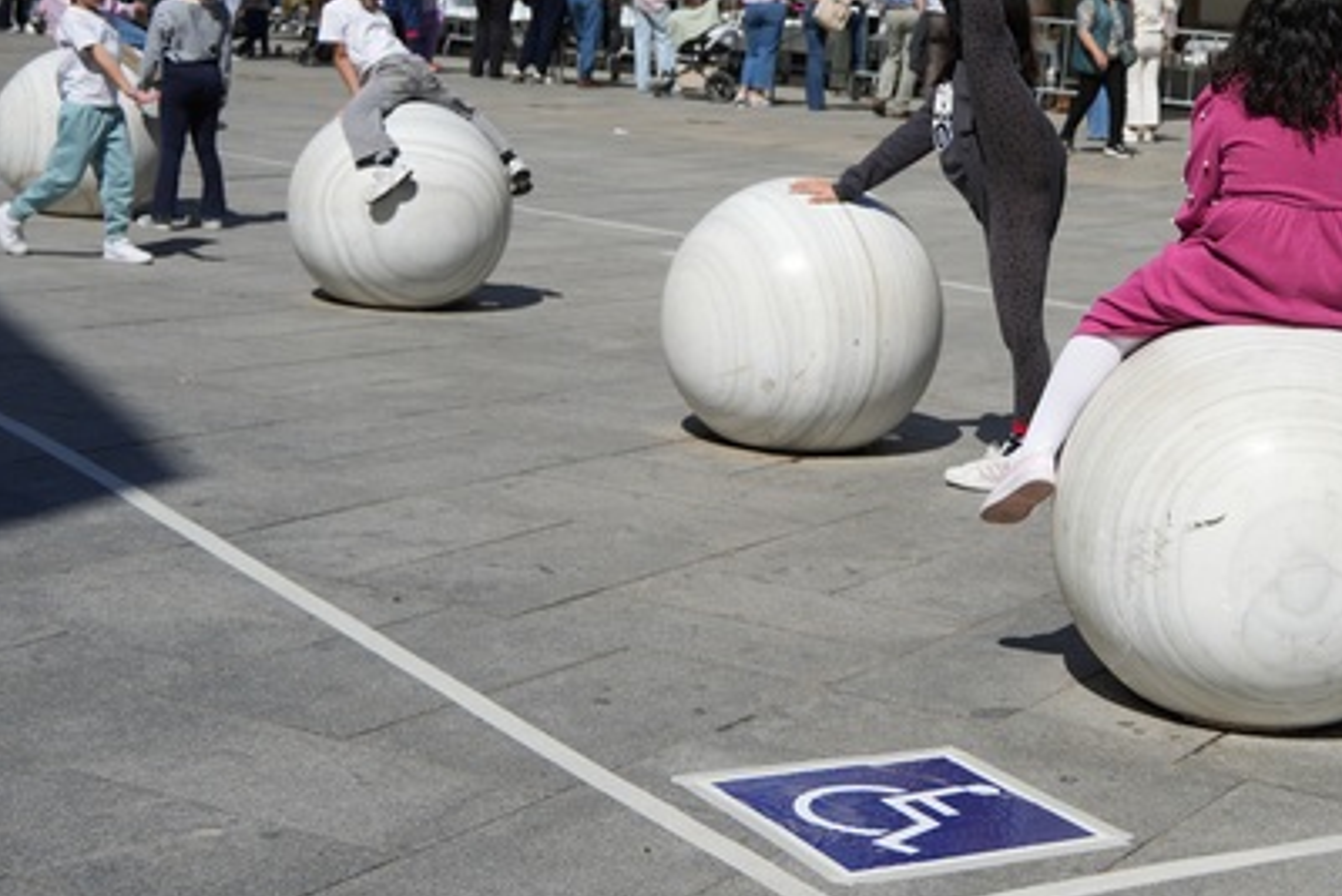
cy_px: 213
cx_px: 1060
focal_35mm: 64
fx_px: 2387
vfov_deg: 21.1
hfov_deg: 30.7
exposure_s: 1/1250
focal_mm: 32
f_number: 4.5
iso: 100
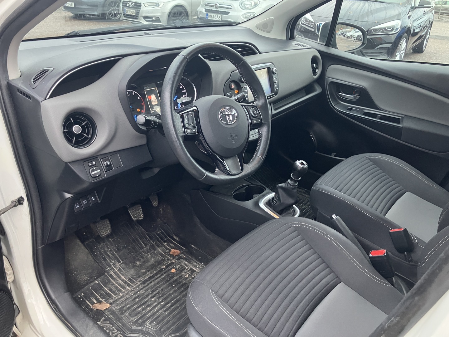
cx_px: 224
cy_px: 168
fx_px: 363
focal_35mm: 28
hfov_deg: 63.4
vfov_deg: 49.7
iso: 320
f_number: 1.8
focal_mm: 3.99
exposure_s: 1/60
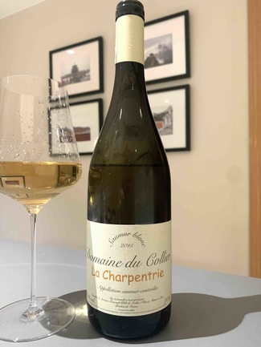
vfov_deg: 67.3
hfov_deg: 53.1
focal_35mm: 26
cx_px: 130
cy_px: 174
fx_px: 261
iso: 320
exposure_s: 1/50
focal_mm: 4.25
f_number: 1.8
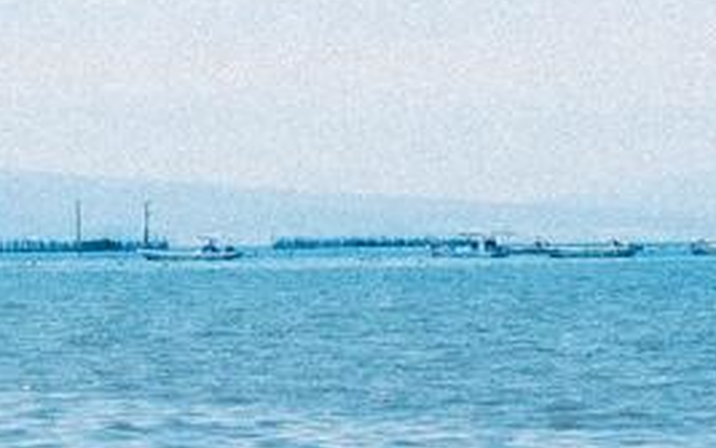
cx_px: -244
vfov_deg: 4.3
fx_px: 5914
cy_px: 204
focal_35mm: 303
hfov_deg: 6.9
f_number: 10
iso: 160
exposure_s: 1/500
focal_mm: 35
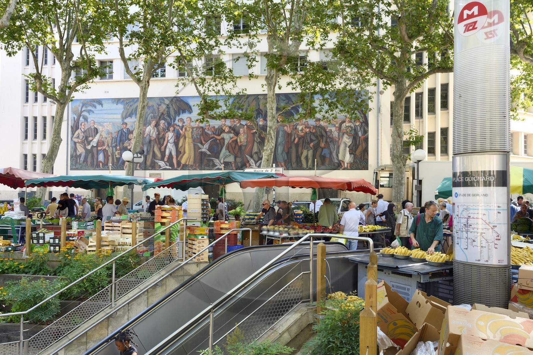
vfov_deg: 44.9
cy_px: 178
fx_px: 429
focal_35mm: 29
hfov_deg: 63.7
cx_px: 266
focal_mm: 29
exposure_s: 1/125
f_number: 8
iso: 400
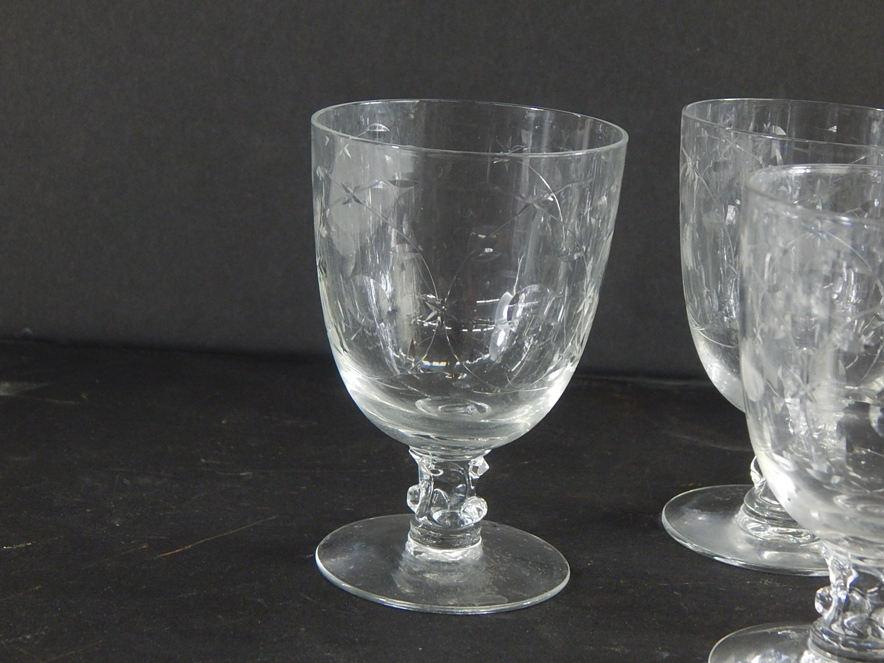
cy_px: 332
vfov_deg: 19.6
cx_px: 442
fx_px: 1915
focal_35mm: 75
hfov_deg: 26.0
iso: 400
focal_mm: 13.5
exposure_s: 1/50
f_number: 4.2
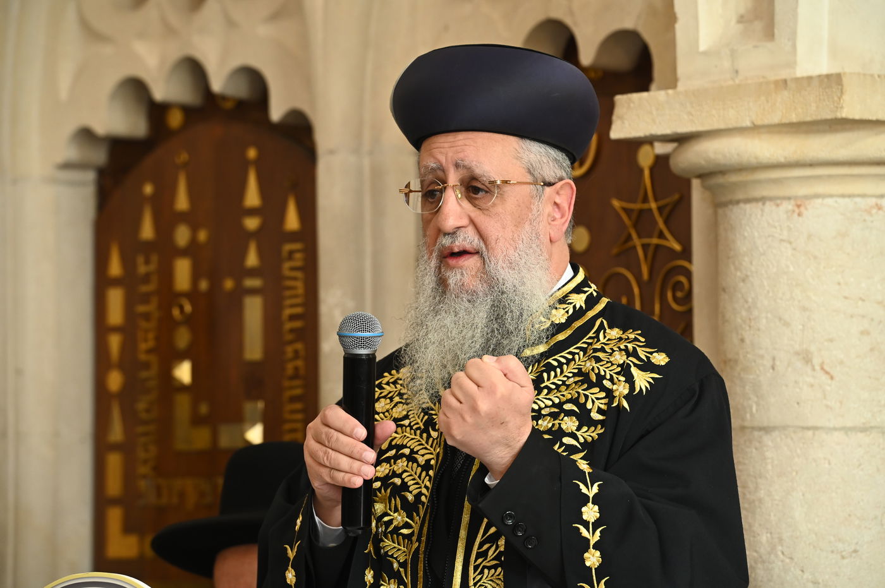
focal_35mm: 170
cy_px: 294
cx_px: 442
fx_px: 4176
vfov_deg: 8.1
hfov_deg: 12.1
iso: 1250
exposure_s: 1/160
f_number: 8
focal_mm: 170
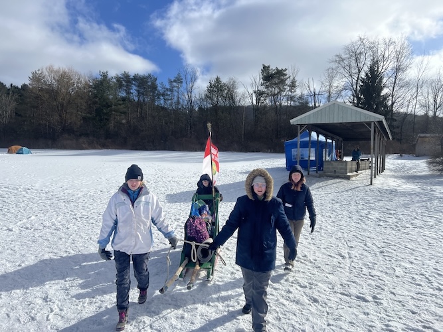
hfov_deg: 67.3
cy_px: 166
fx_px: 333
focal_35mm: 26
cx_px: 222
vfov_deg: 53.0
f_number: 1.5
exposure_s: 1/8696
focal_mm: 5.7
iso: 50
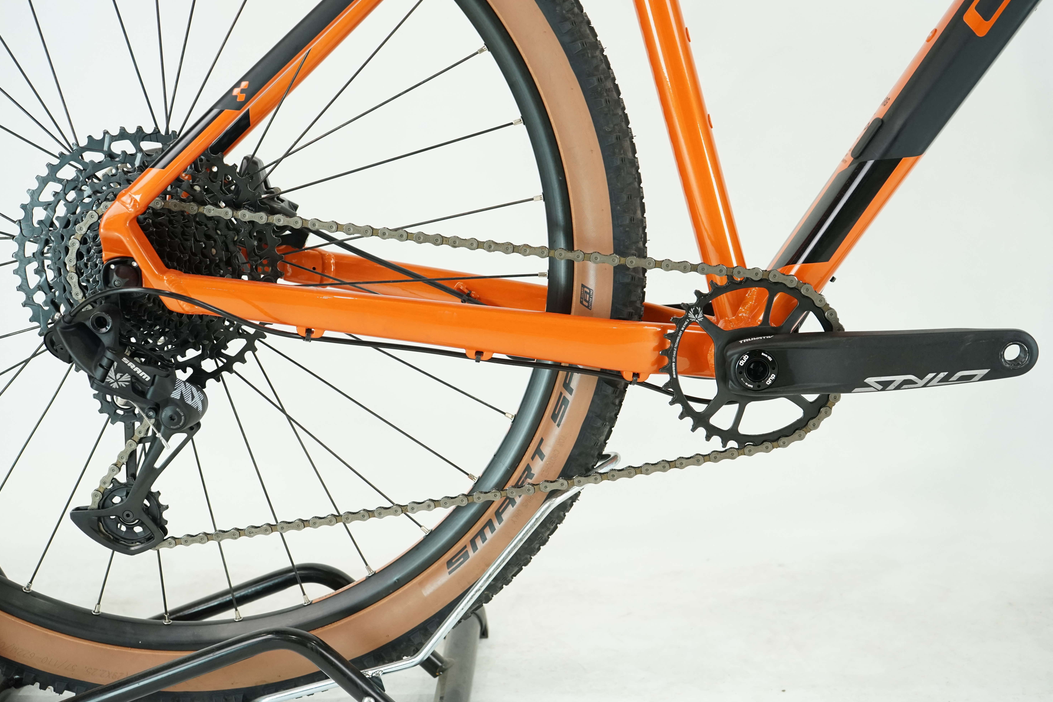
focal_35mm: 45
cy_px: 356
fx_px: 1316
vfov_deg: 29.9
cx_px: 526
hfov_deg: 43.6
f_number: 5.6
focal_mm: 44
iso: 2000
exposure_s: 1/200
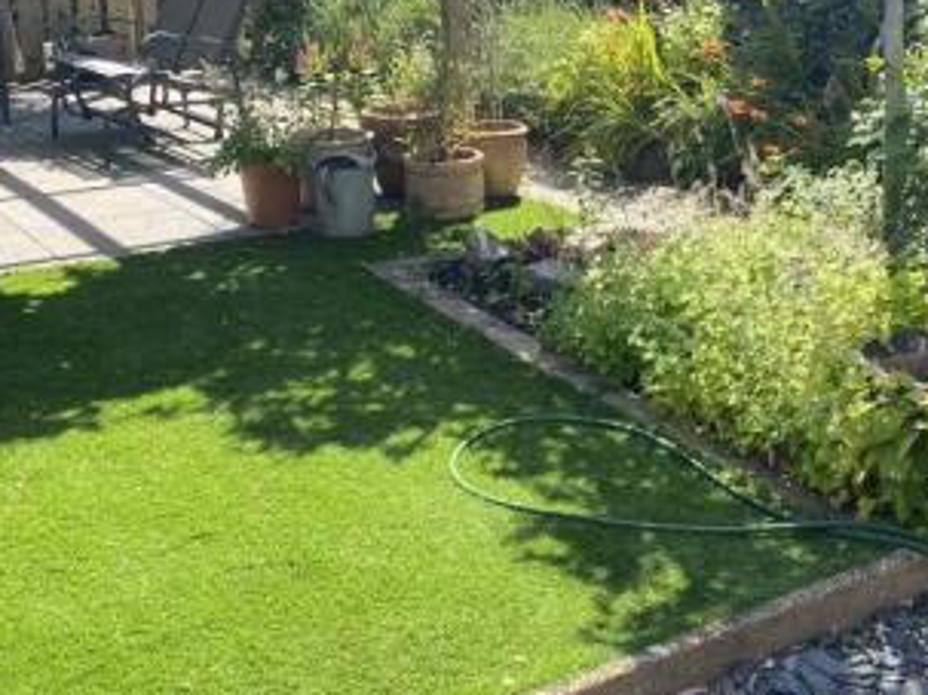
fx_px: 1340
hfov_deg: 37.5
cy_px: 161
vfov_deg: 28.6
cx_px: 666
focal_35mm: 50
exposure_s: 1/757
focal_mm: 4.25
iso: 32
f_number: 1.8
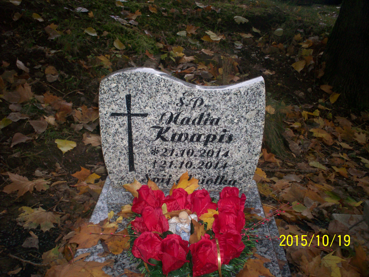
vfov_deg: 39.7
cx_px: 184
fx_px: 384
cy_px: 138
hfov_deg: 51.4
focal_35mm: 36
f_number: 4.5
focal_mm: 6
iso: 140
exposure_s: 1/60
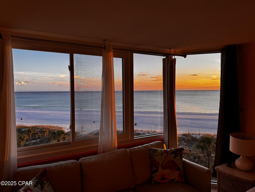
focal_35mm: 24
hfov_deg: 71.6
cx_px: 128
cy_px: 96
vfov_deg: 56.8
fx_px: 177
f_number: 1.78
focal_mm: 6.76
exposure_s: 1/237
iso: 64
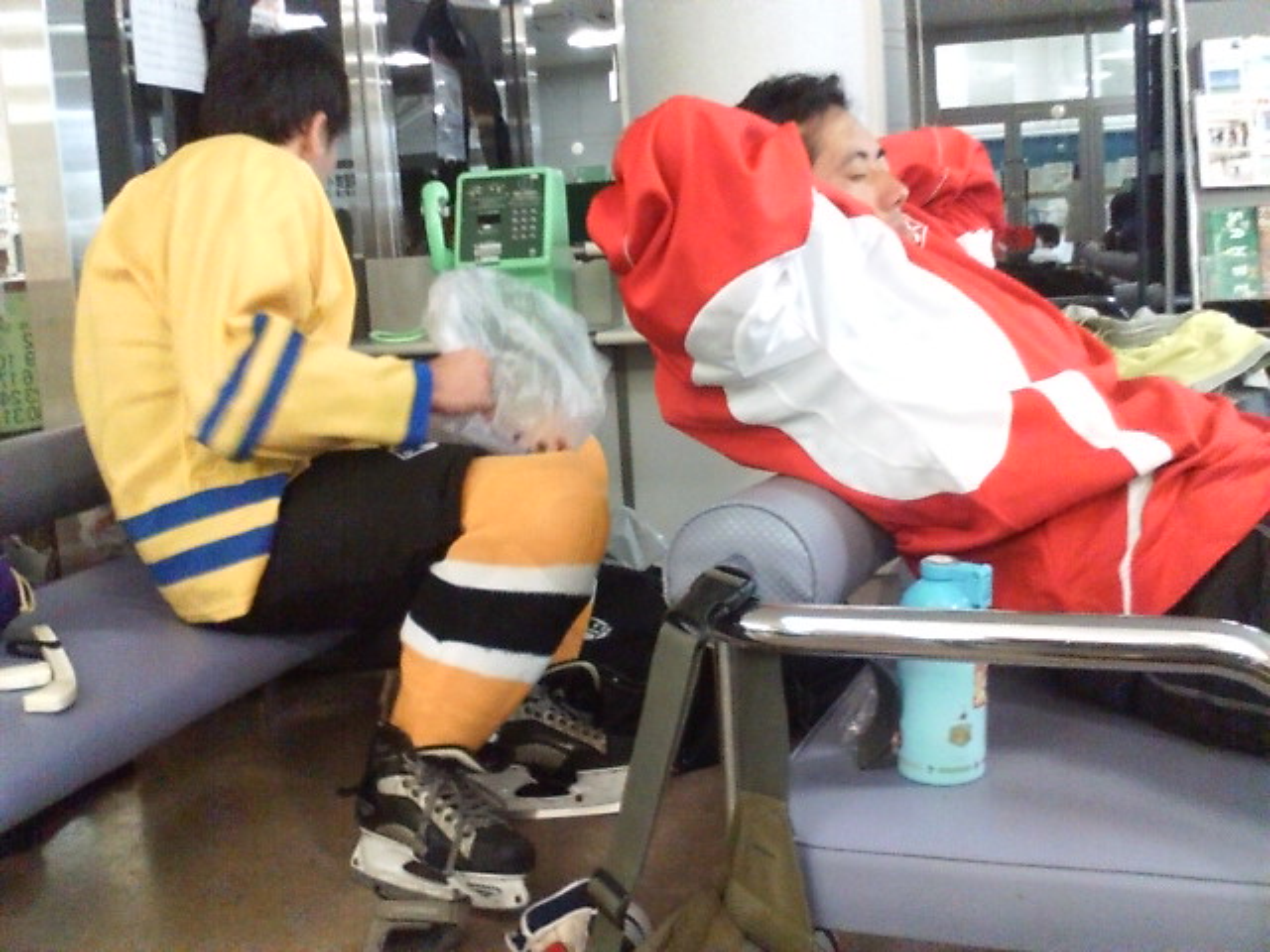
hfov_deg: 61.7
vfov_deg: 48.2
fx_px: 1064
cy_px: 476
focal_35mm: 29
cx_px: 635
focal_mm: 3.73
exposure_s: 1/14.3
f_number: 3.5
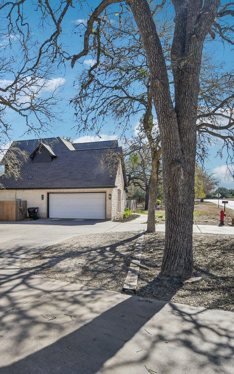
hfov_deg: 42.6
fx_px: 286
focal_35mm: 28
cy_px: 188
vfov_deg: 66.5
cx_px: 49
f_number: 8
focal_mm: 12
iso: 400
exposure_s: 1/1000
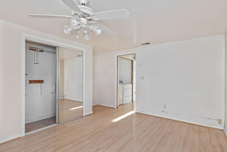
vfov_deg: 67.4
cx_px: 112
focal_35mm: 18
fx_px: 113
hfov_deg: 90.0
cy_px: 77
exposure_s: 1/13
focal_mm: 16
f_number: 5.6
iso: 800
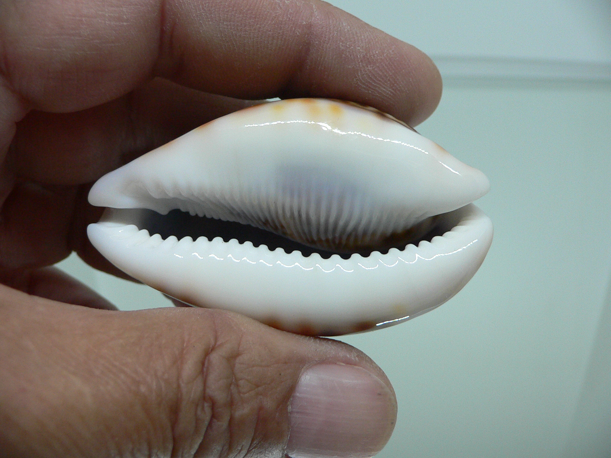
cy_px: 229
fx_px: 618
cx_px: 306
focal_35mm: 35
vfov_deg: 40.7
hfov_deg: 52.6
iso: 150
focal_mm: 4.6
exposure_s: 1/60
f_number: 2.8
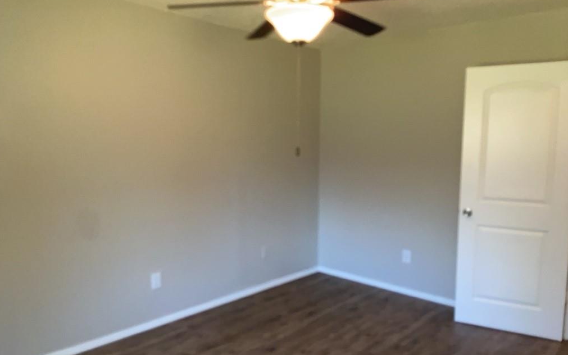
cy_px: 198
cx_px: 283
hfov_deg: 64.6
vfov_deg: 43.1
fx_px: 449
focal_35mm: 29
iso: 125
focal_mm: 3
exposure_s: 1/100
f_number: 1.8
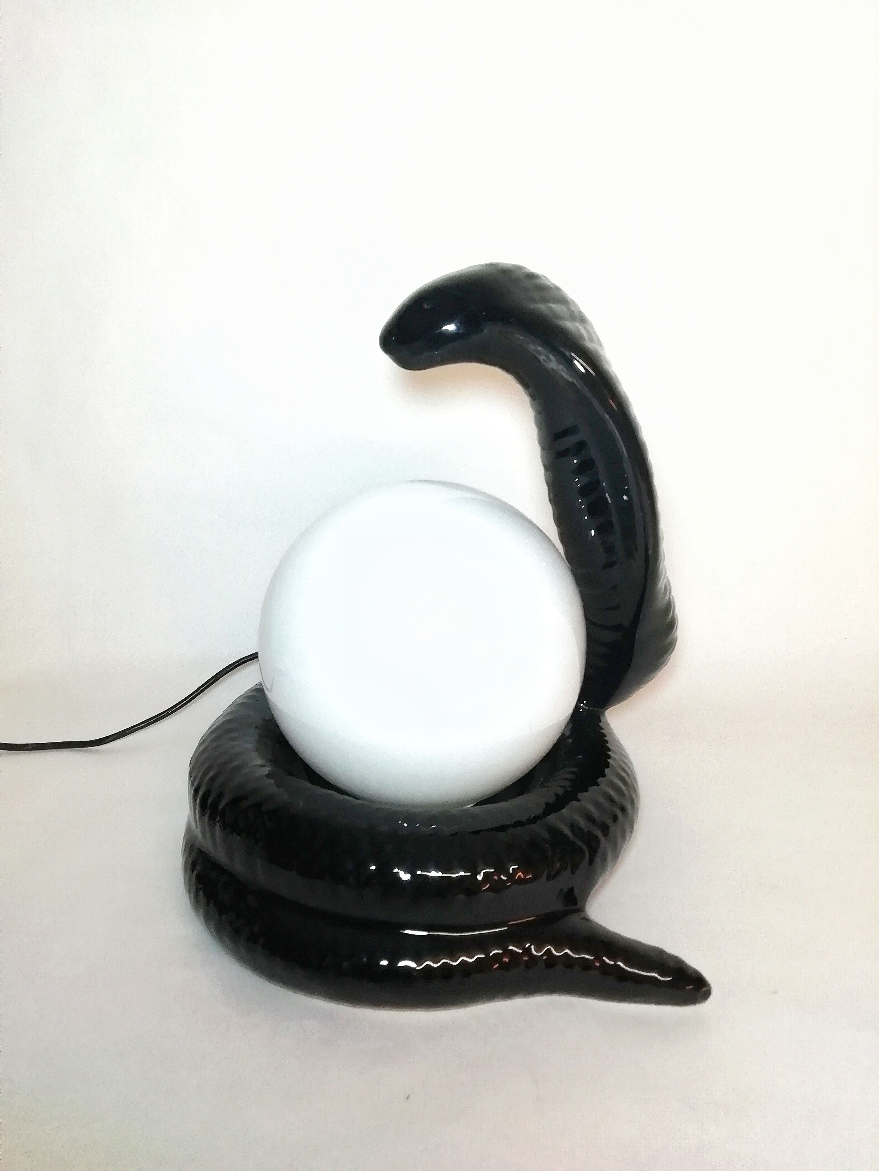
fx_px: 880
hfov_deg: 53.1
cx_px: 440
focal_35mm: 26
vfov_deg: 67.3
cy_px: 586
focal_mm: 3.46
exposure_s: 1/50
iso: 80
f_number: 2.2
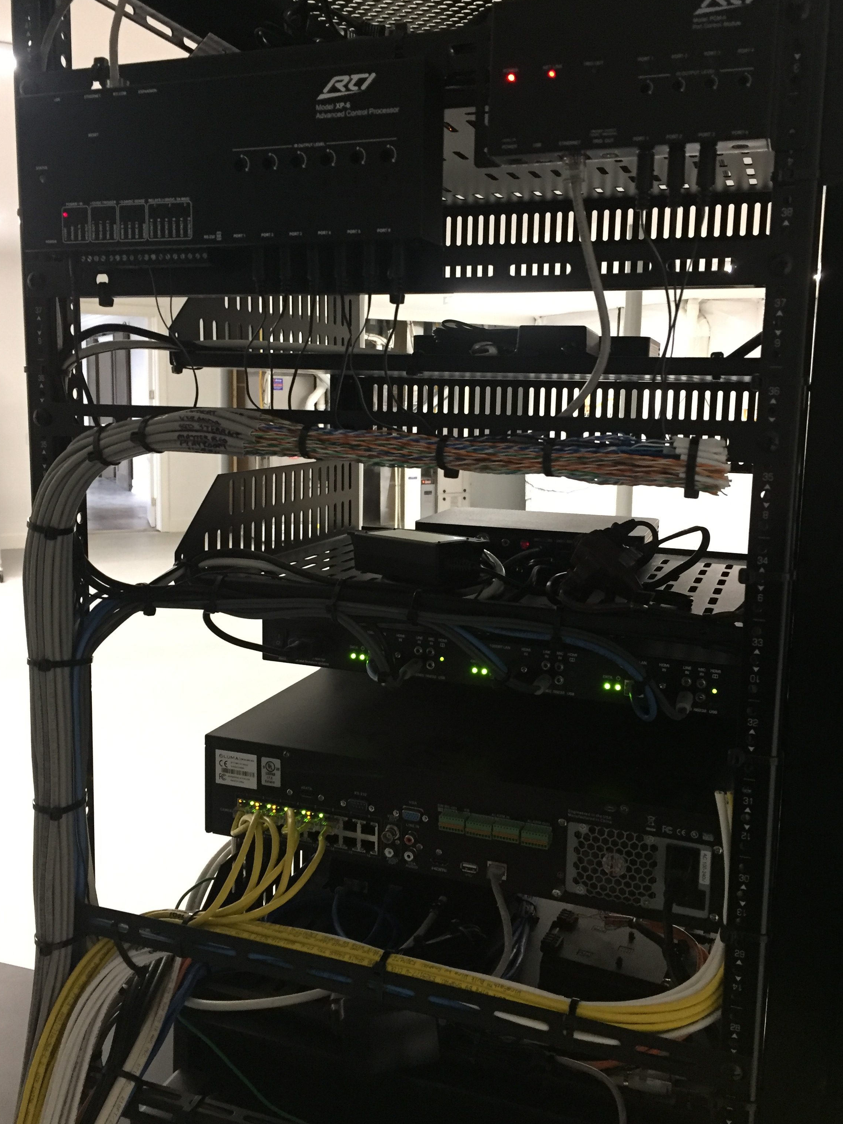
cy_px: 540
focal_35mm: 31
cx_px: 410
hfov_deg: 45.4
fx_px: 1007
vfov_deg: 58.3
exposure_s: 1/17
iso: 250
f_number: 2.2
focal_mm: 4.15
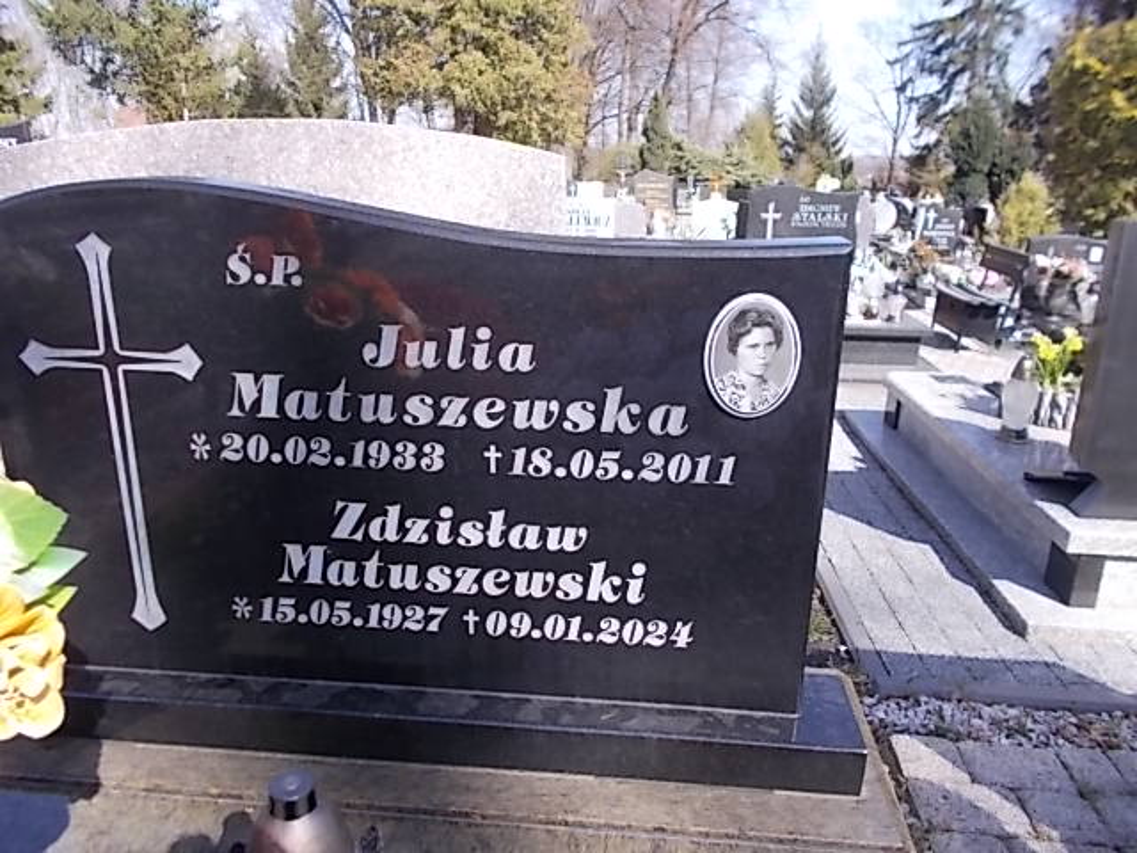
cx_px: 568
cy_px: 426
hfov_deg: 67.3
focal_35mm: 26
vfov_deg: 53.1
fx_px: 854
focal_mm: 4.6
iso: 80
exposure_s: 1/250
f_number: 3.2
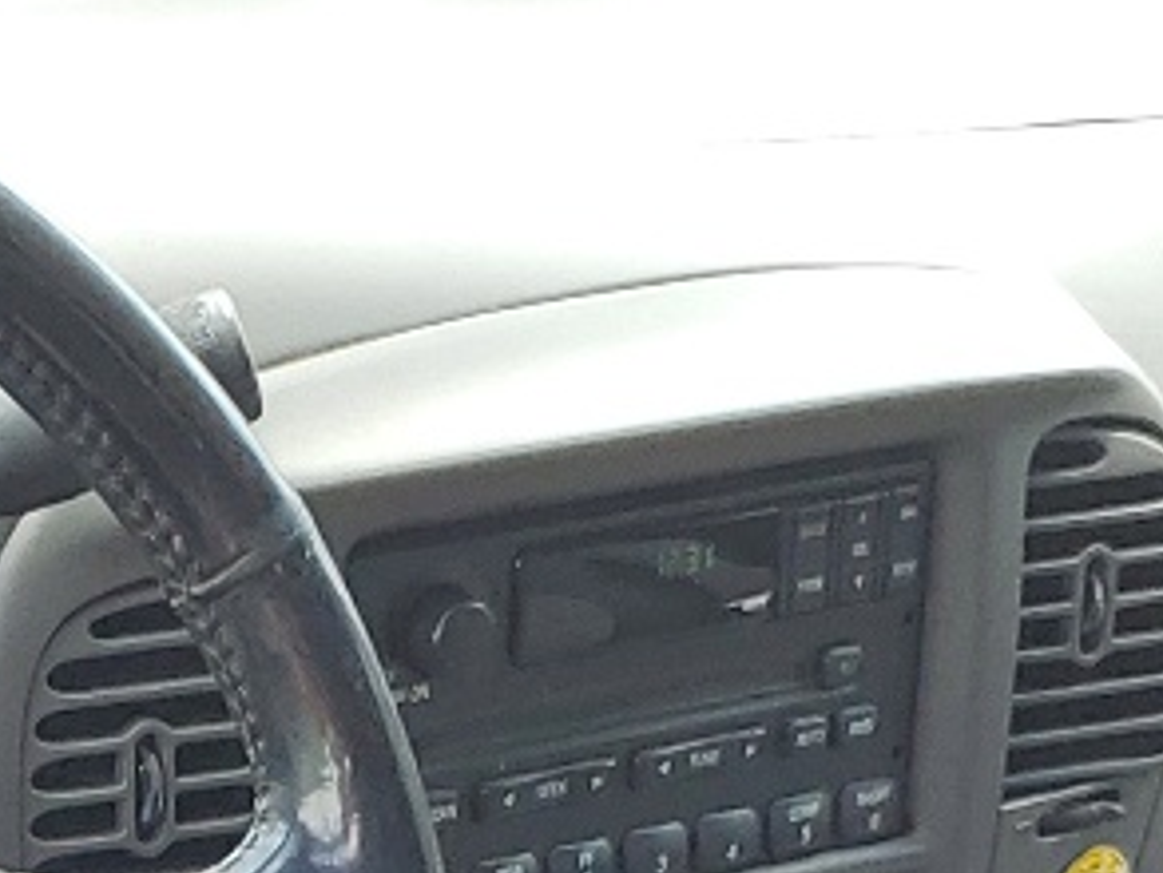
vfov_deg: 9.0
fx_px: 4773
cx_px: -99
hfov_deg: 13.6
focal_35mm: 142
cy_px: 2333
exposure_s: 1/196
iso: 50
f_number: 1.5
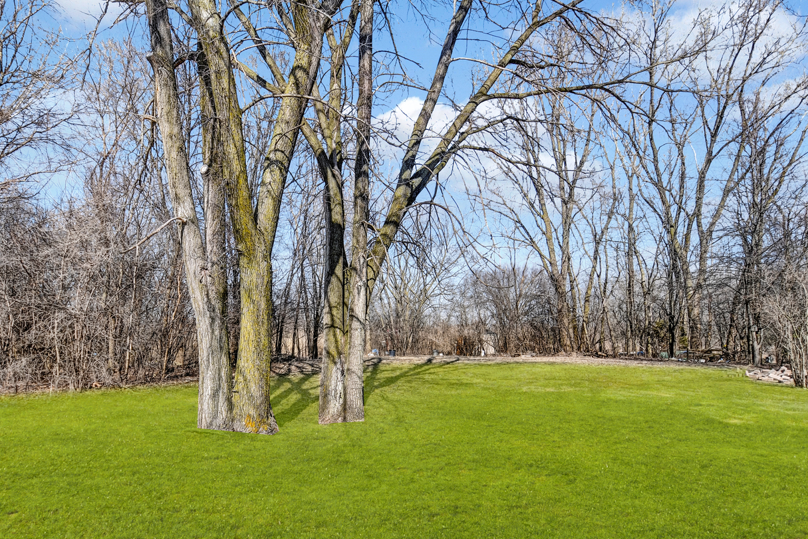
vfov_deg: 61.5
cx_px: 337
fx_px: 449
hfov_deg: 83.3
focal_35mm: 20
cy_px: 317
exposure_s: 1/3200
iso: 200
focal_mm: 10
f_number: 3.5
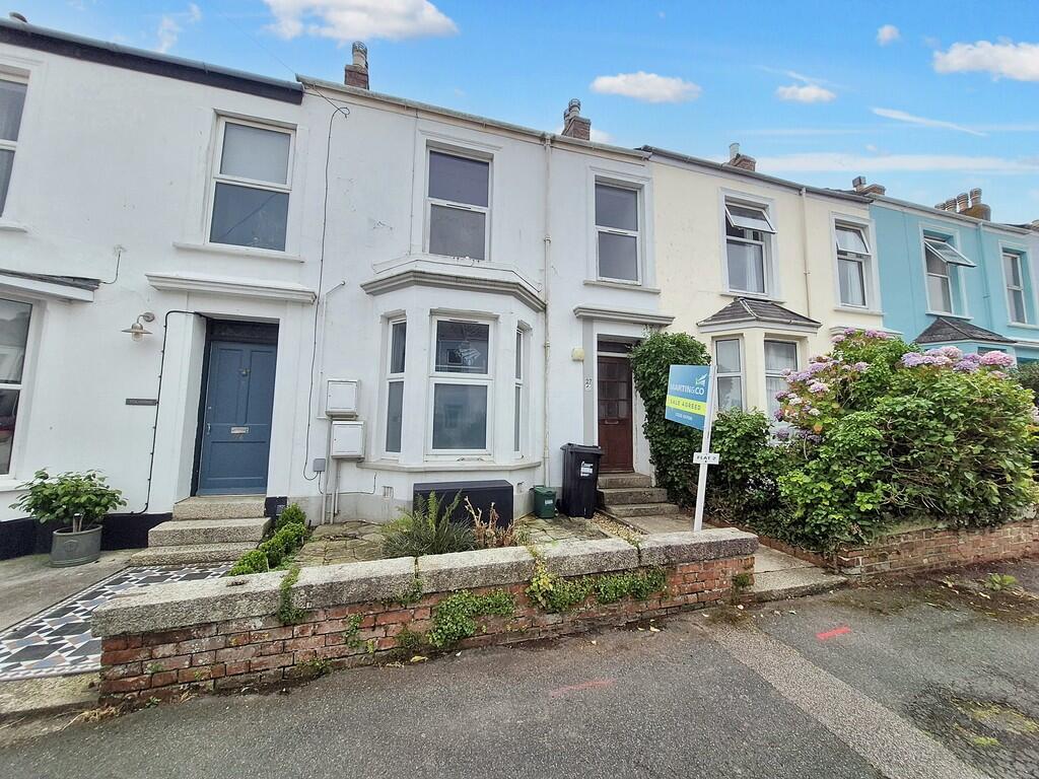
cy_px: 390
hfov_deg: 106.2
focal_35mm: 13
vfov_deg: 89.9
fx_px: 390
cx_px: 520
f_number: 2.2
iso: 50
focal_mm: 1.7
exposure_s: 1/4528
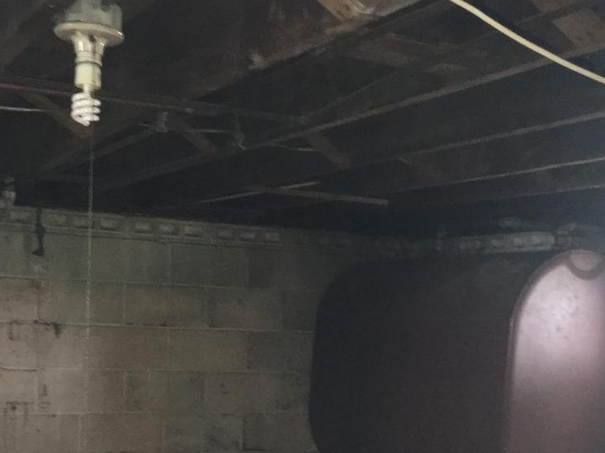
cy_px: 422
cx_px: 258
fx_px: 996
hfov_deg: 33.7
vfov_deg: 24.8
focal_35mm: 57
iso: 160
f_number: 2.2
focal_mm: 4.15
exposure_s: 1/16
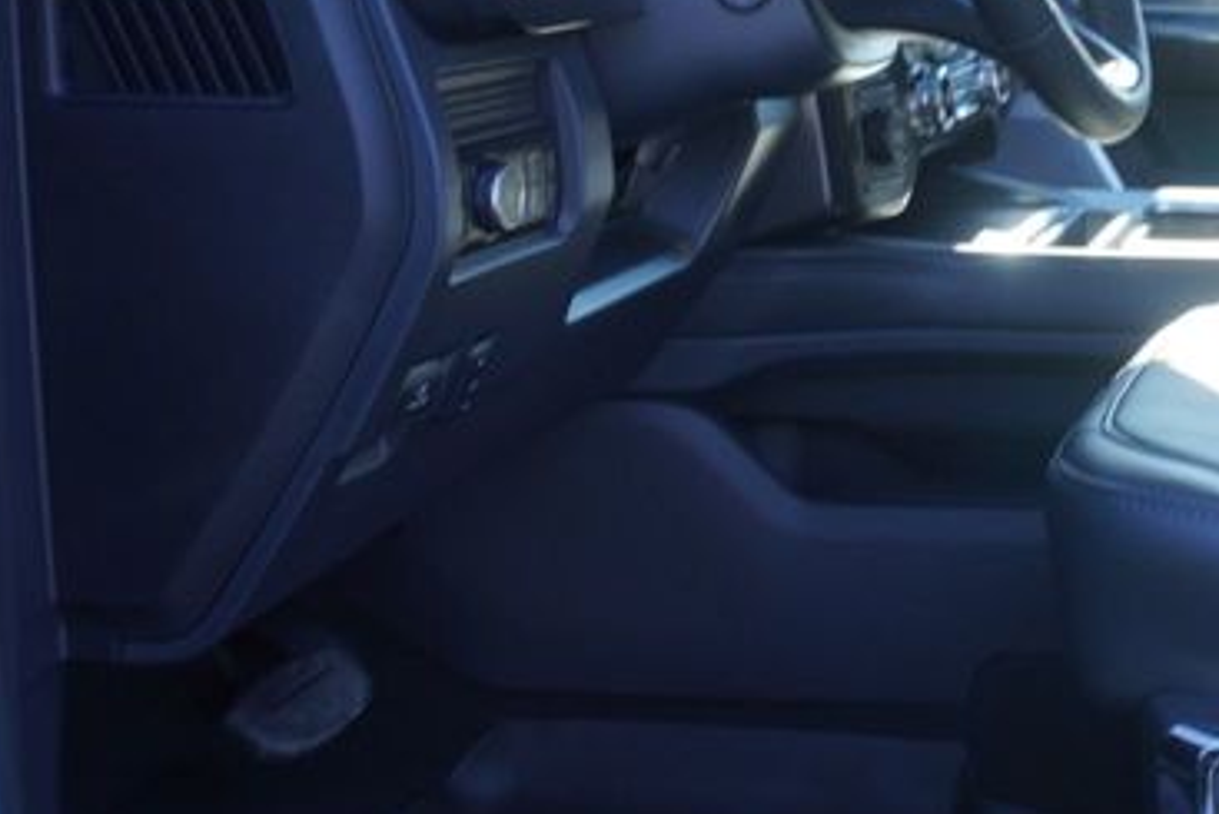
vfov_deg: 20.1
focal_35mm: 67
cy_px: 133
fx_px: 2269
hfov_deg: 27.6
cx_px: 1329
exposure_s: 1/80
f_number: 4.5
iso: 100
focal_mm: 16
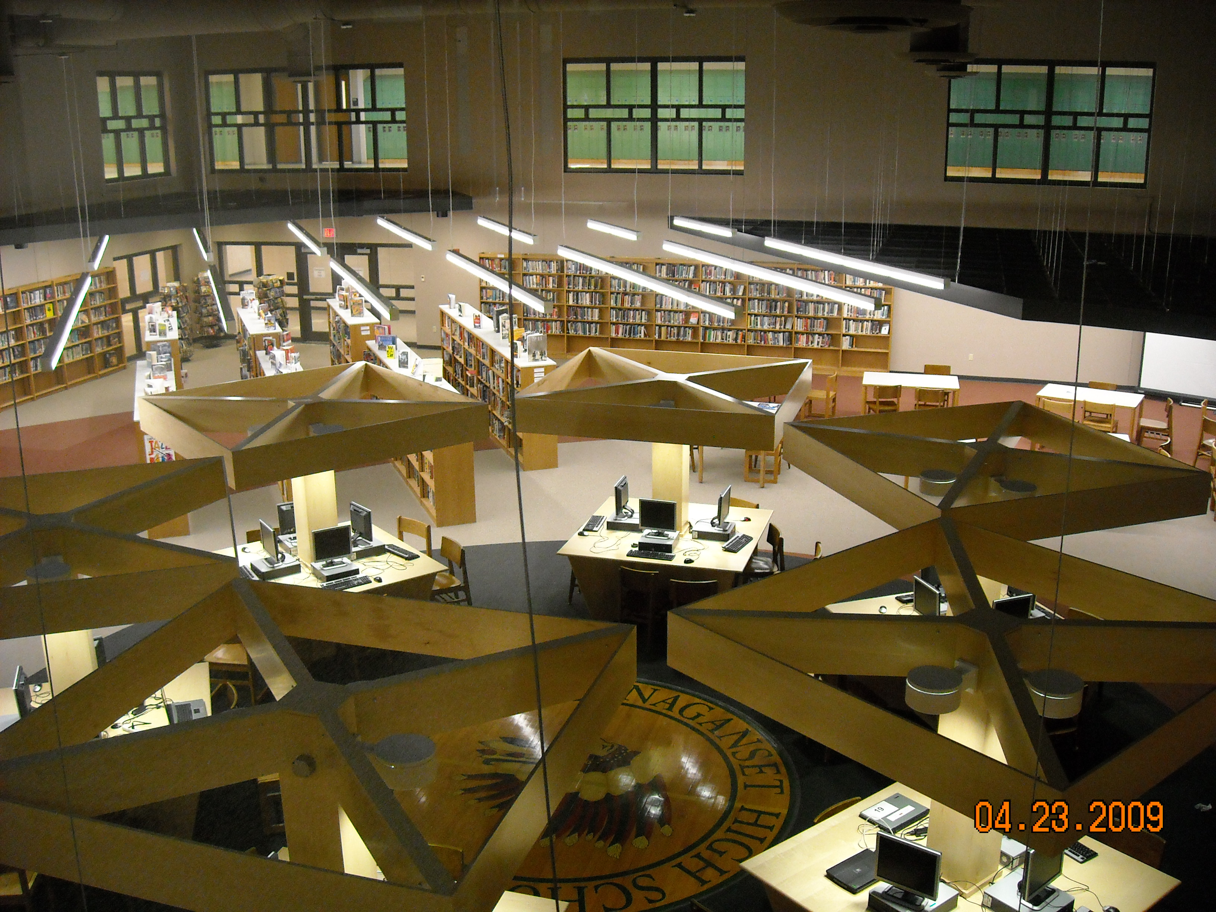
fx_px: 1229
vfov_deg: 40.7
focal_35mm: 35
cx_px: 608
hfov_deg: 52.6
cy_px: 456
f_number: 2.8
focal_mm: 5.7
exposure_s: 1/36
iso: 400
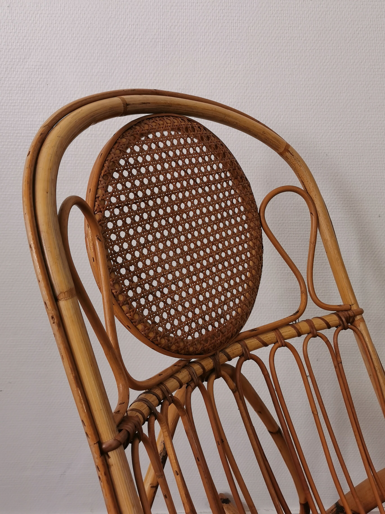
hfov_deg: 40.7
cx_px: 192
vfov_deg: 52.6
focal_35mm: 35
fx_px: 519
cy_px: 257
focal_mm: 5.58
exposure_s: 1/135
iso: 50
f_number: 1.8
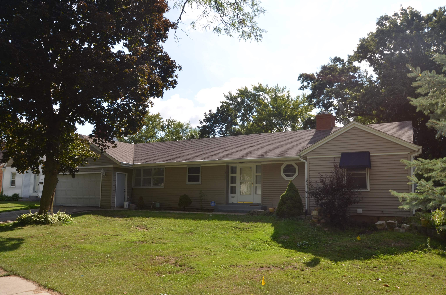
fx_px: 334
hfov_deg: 67.5
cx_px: 223
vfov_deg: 47.7
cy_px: 148
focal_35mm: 27
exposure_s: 1/250
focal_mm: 18
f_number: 6.3
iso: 100
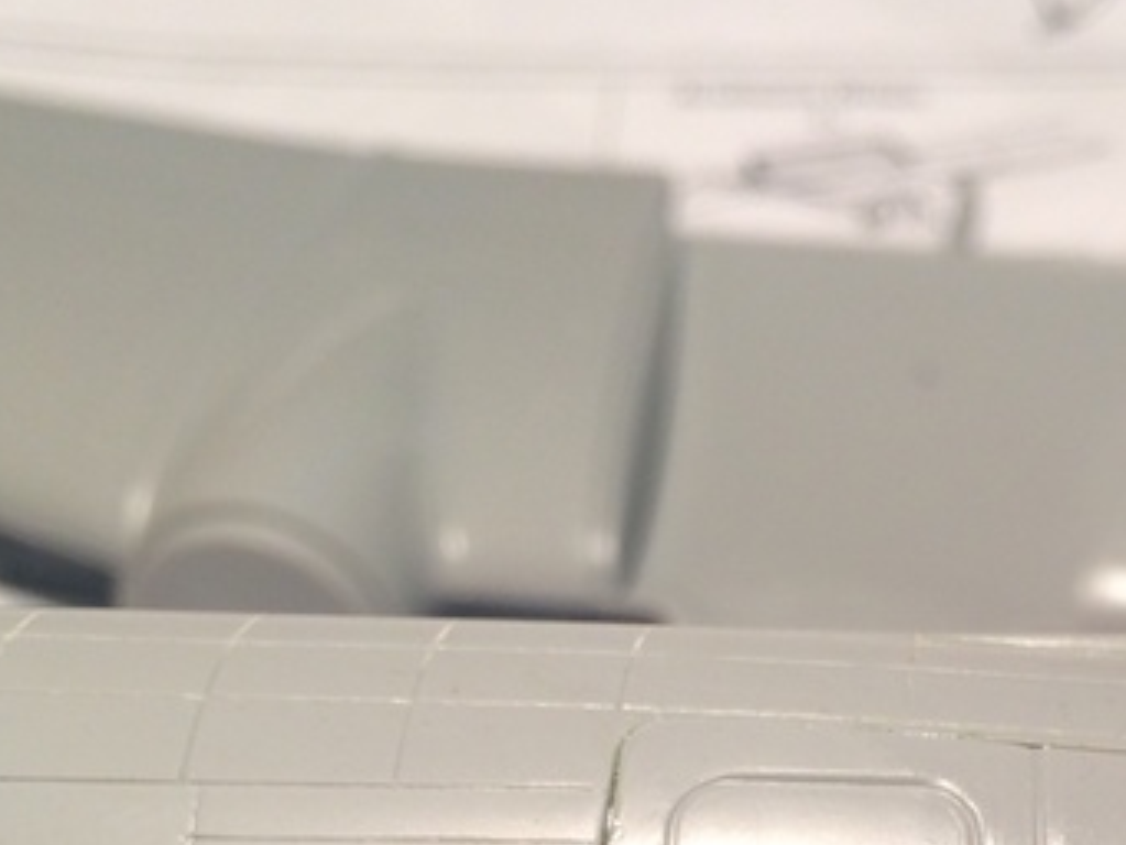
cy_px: 1188
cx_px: 1073
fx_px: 2929
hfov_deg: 21.2
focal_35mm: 90
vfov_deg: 15.4
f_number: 2.2
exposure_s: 1/60
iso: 40
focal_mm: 4.12
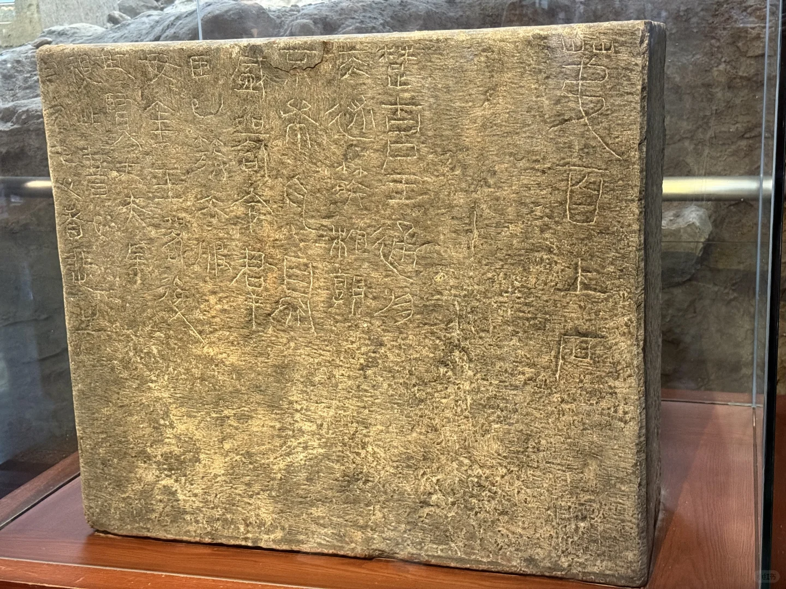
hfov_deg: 39.7
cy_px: 294
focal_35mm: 48
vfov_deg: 30.3
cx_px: 393
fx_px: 1090
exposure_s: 1/37
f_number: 1.78
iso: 400
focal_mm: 6.76
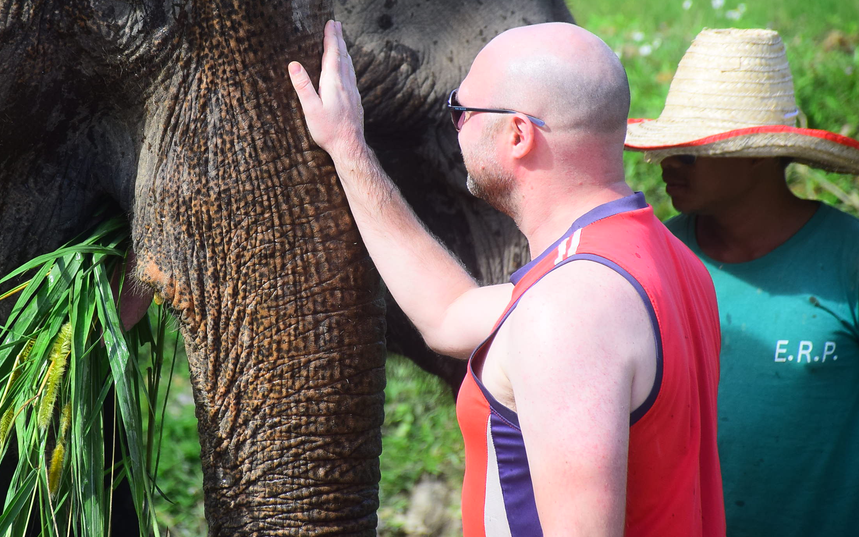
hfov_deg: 7.2
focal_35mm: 291
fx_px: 6812
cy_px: 195
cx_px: 281
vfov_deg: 4.5
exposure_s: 1/500
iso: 320
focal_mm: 140
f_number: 5.6
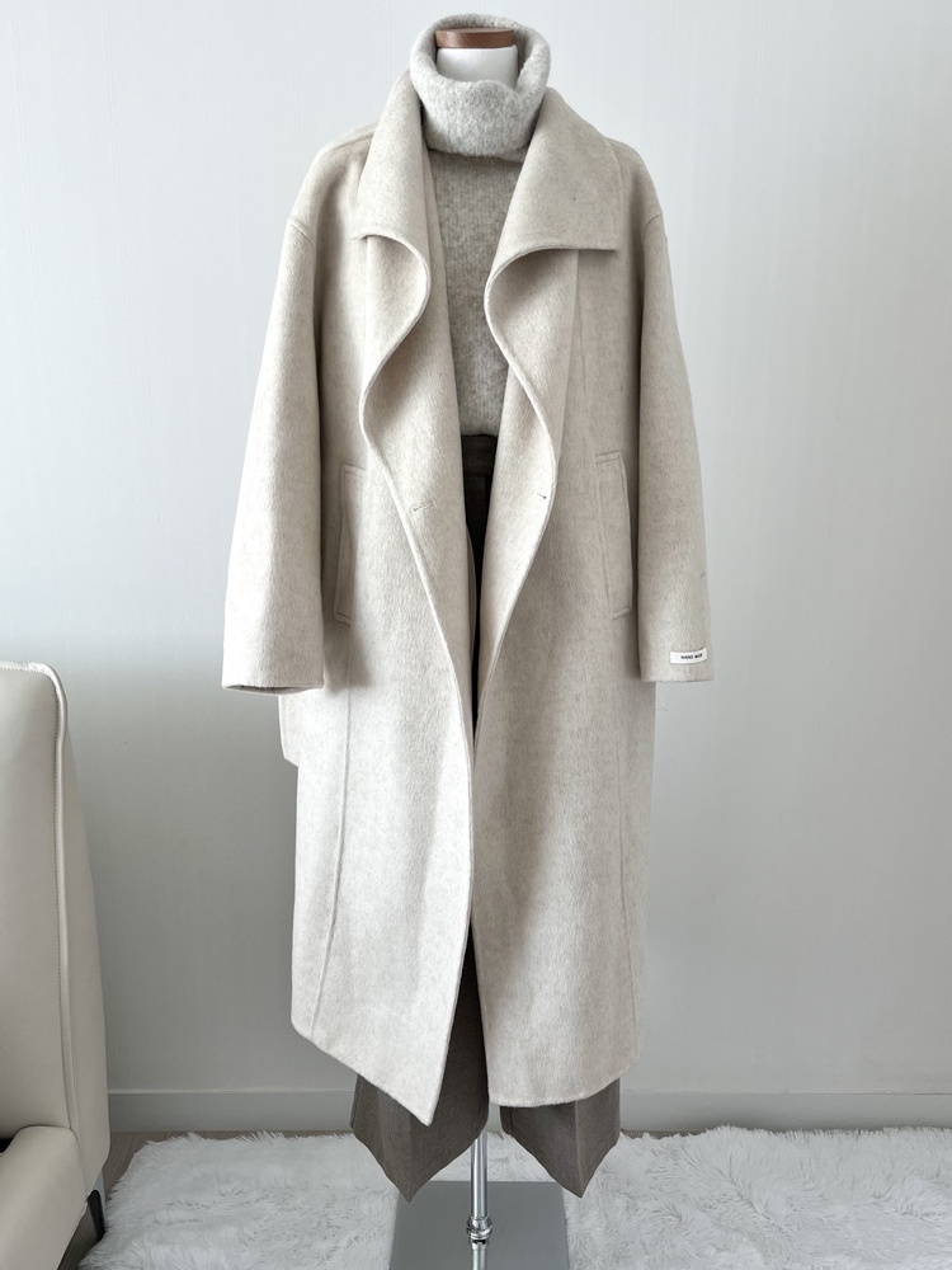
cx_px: 476
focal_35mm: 26
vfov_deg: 67.3
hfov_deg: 53.1
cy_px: 635
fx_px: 953
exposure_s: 1/121
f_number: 1.6
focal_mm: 5.1
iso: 80
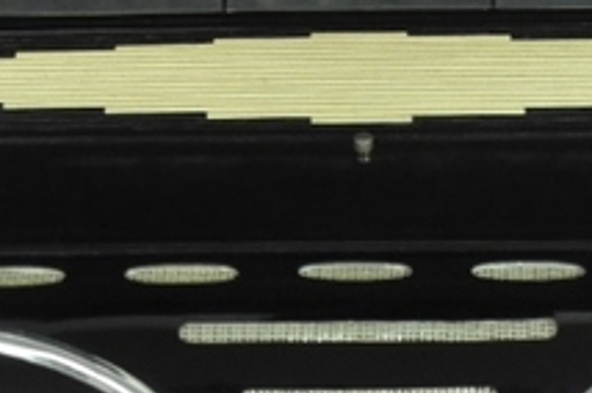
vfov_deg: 11.7
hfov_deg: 18.6
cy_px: 656
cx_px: 373
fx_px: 1806
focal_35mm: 110
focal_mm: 18
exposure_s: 1/60
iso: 3600
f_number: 3.5
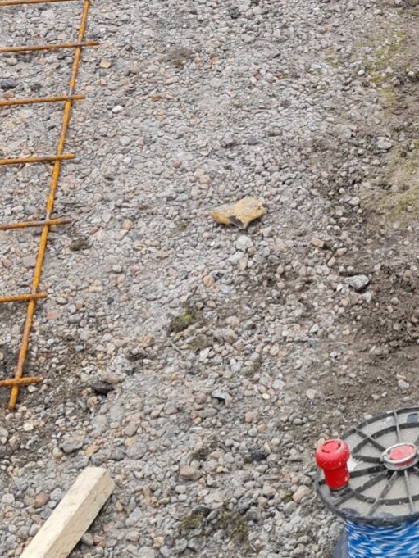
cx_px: 574
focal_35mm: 94
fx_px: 1517
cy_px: -73
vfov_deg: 19.8
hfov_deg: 14.9
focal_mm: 7
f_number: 1.8
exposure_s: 1/100
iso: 50
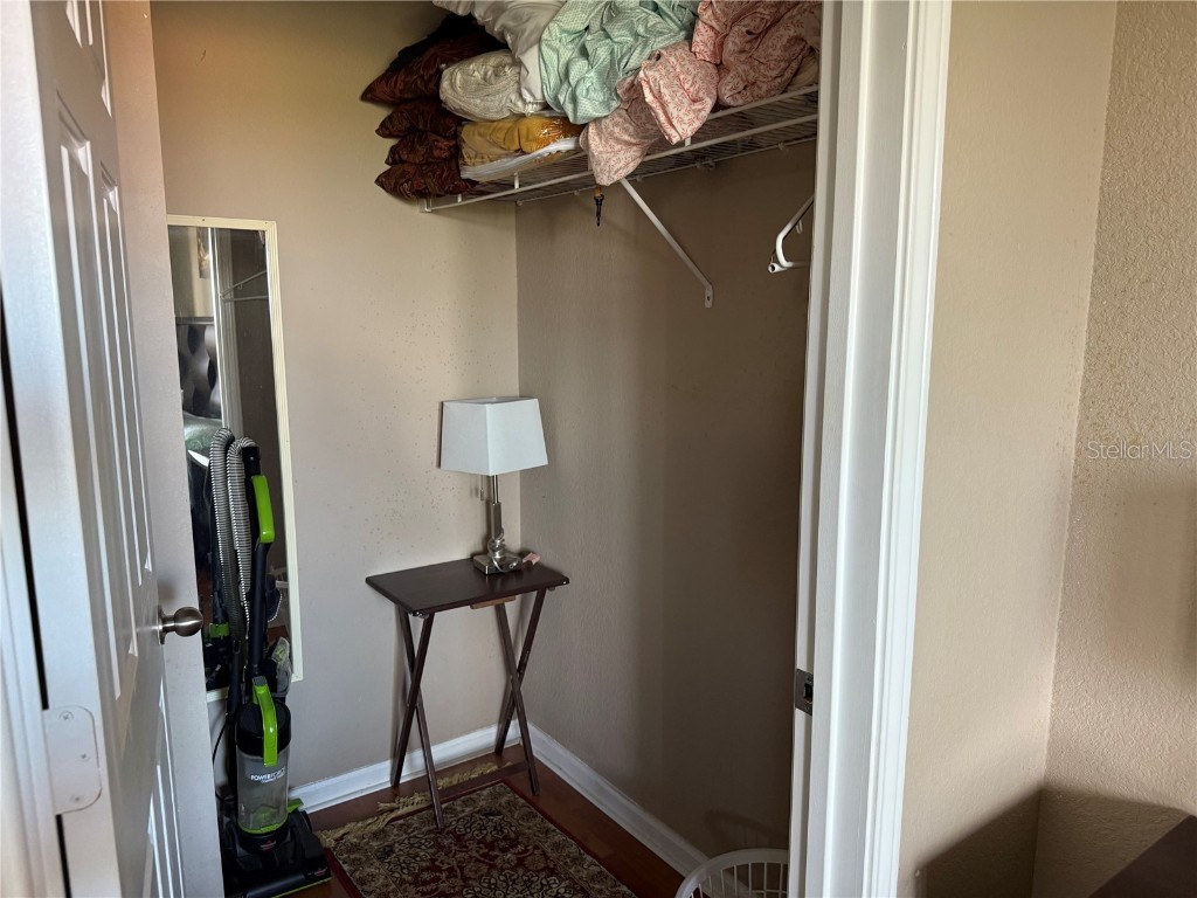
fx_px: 830
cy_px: 449
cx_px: 598
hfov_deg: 71.6
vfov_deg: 56.8
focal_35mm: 24
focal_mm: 6.76
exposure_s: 1/60
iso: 250
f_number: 1.78
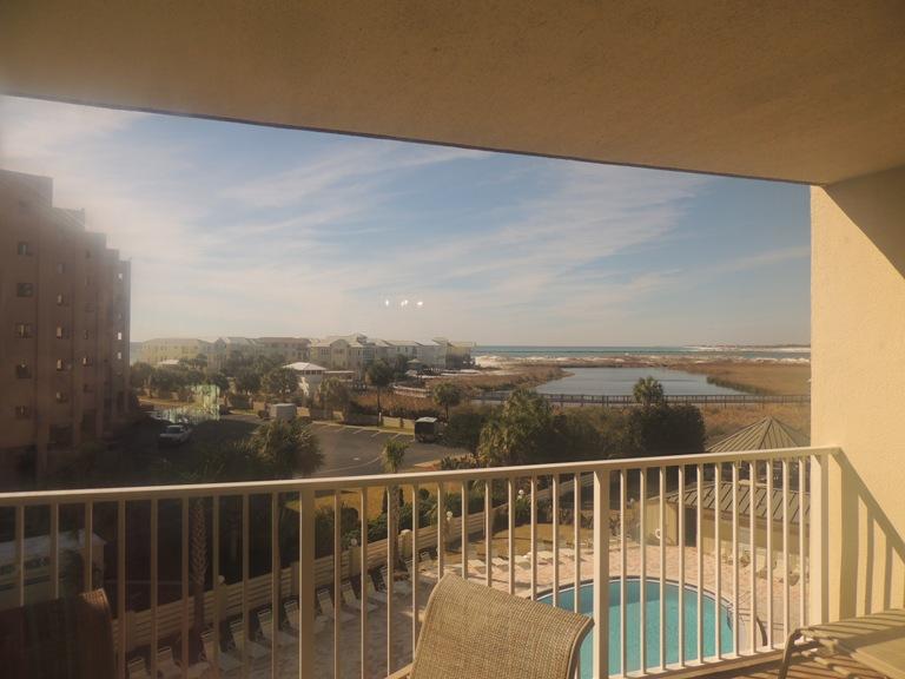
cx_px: 452
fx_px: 627
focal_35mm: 24
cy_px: 340
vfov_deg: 56.8
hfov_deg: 71.6
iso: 100
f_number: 3
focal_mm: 4.3
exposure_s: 1/400
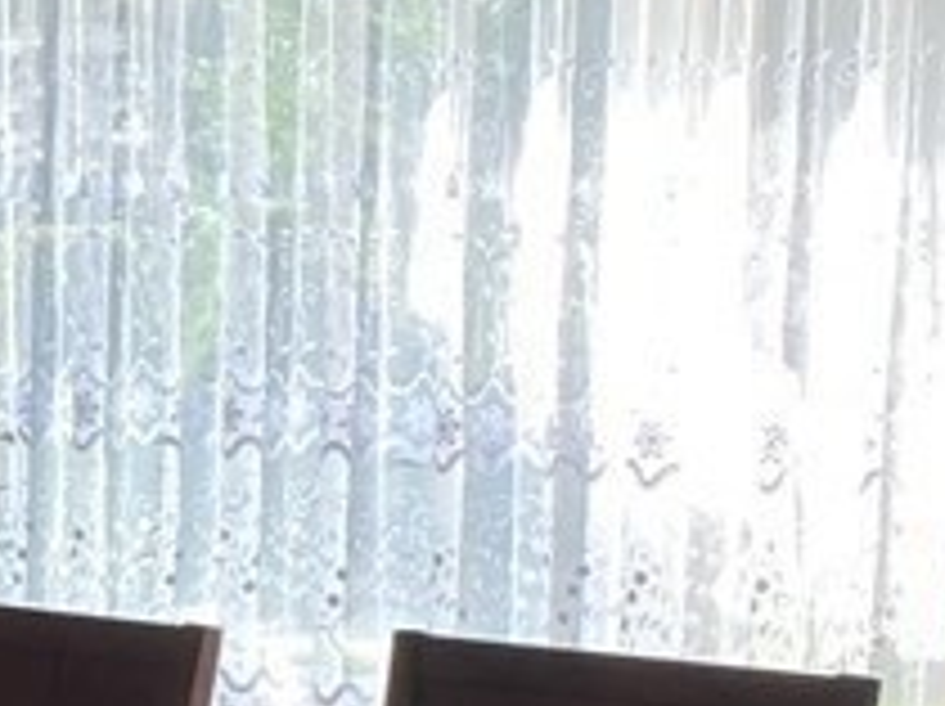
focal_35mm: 127
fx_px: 3463
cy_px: 805
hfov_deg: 14.5
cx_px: -472
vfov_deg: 11.5
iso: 80
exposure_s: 1/121
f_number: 1.8
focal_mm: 4.25
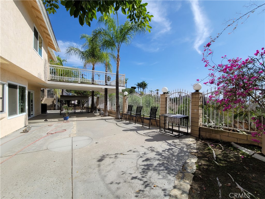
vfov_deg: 89.9
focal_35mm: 13
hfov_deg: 106.2
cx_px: 132
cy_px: 100
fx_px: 100
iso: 64
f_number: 2.2
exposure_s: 1/2436
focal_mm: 2.2
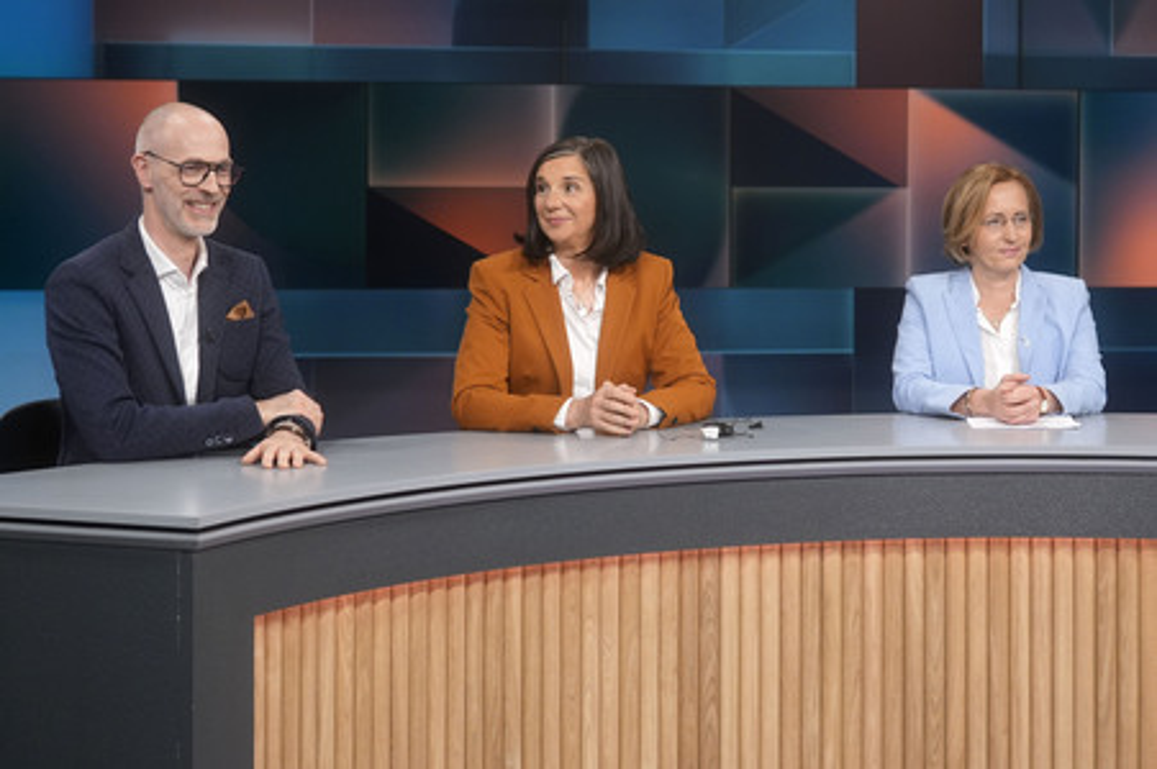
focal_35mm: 45
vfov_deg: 29.8
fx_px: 1445
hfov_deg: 43.6
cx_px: 578
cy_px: 384
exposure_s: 1/250
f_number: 2.2
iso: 640
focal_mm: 30
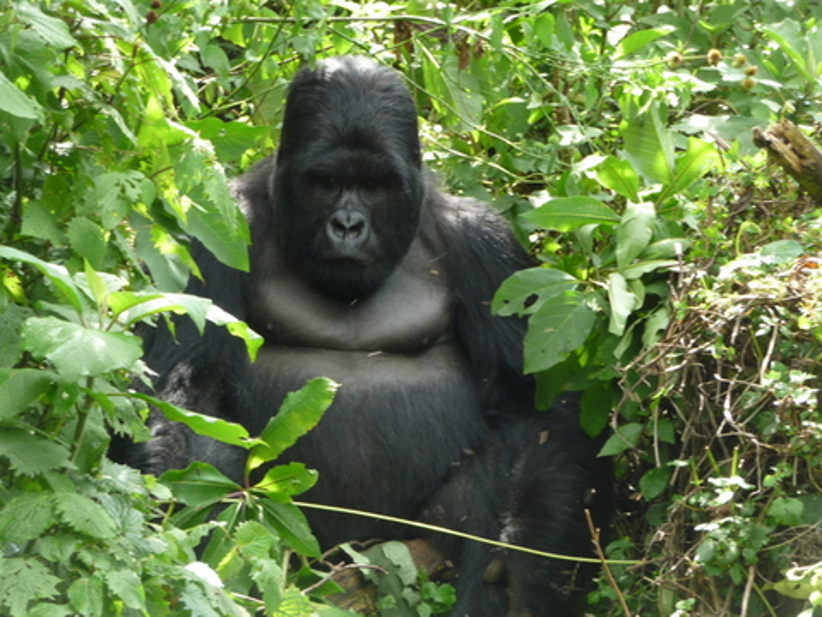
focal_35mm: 89
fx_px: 2113
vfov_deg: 16.6
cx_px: 411
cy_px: 308
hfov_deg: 22.0
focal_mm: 15.2
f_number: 4.7
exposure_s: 1/40
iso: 100
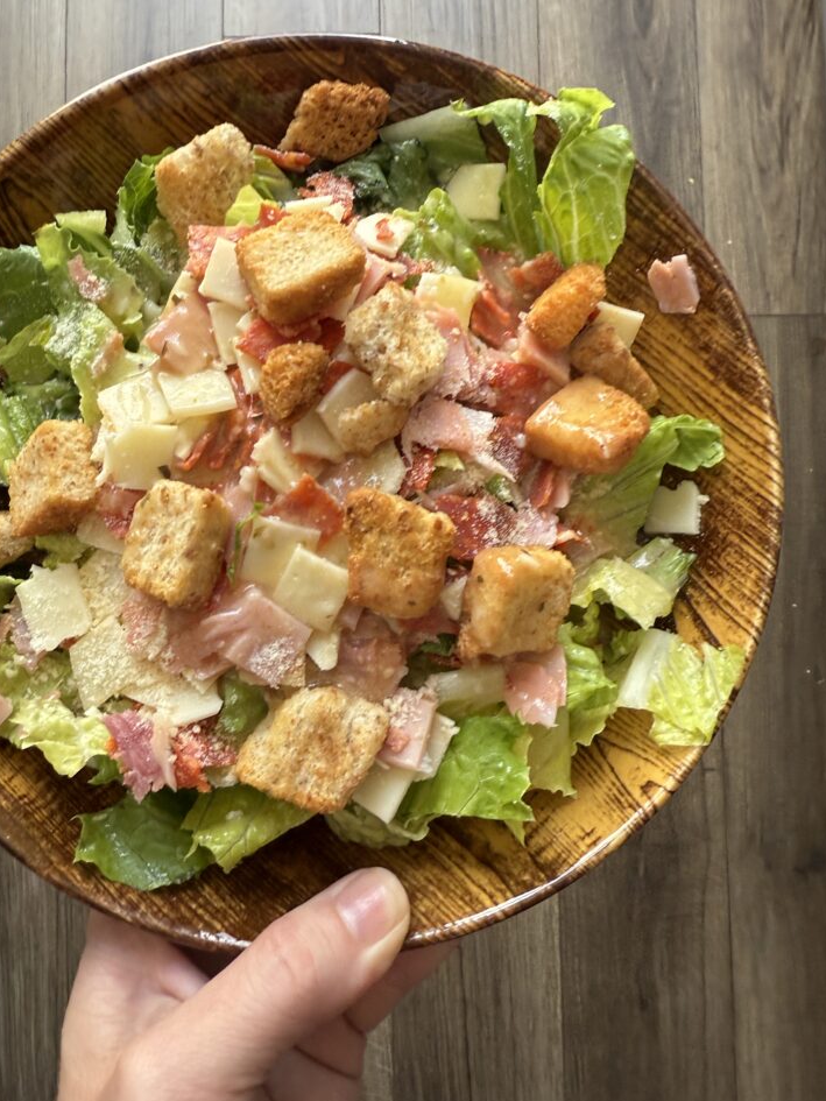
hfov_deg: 53.0
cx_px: 384
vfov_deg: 67.2
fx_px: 827
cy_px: 513
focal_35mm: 26
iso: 125
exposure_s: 1/99
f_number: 2.2
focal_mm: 2.22
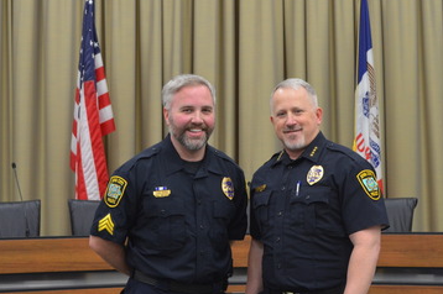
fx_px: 971
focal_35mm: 79
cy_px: 124
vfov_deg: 17.2
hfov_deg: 25.7
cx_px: 259
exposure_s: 1/30
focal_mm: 32
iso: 900
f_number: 4.8
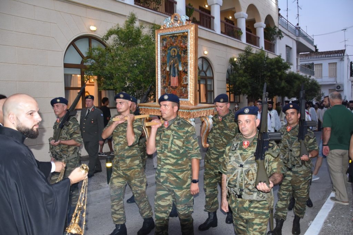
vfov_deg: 25.8
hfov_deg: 37.8
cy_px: 118
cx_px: 176
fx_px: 515
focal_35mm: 52
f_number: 5
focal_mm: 35
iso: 800
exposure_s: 1/60
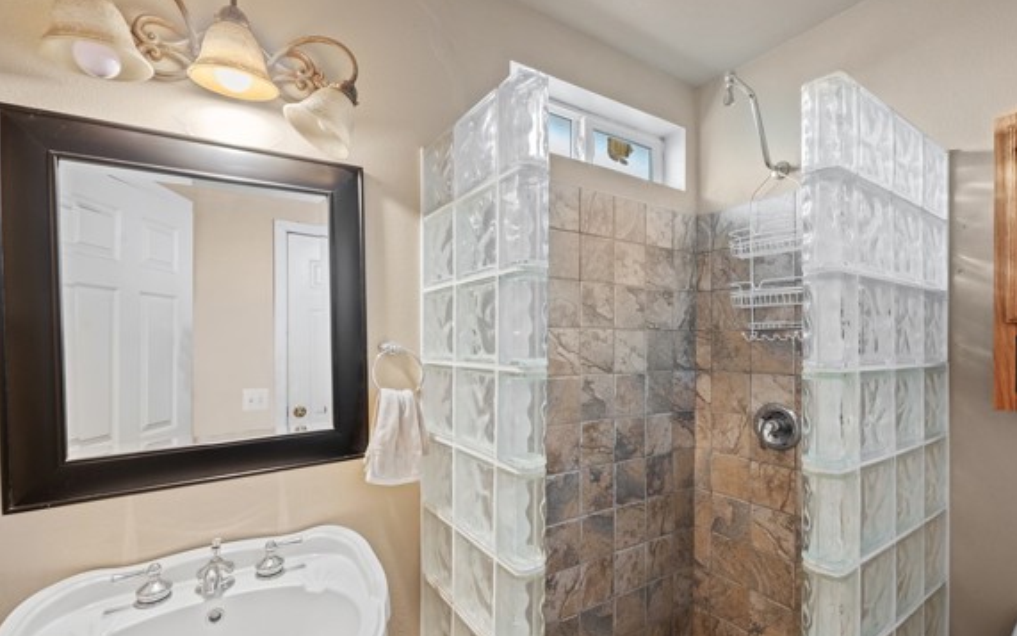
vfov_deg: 71.2
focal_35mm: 16
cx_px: 527
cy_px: 341
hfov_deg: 97.8
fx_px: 444
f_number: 8
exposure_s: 1/3
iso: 800
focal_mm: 14
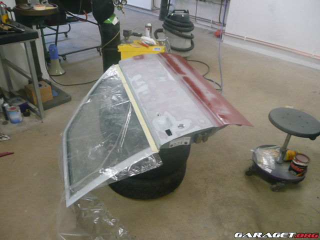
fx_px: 259
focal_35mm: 28
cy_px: 120
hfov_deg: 63.4
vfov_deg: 49.7
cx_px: 160
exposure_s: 1/25
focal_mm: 4.6
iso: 200
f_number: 3.3
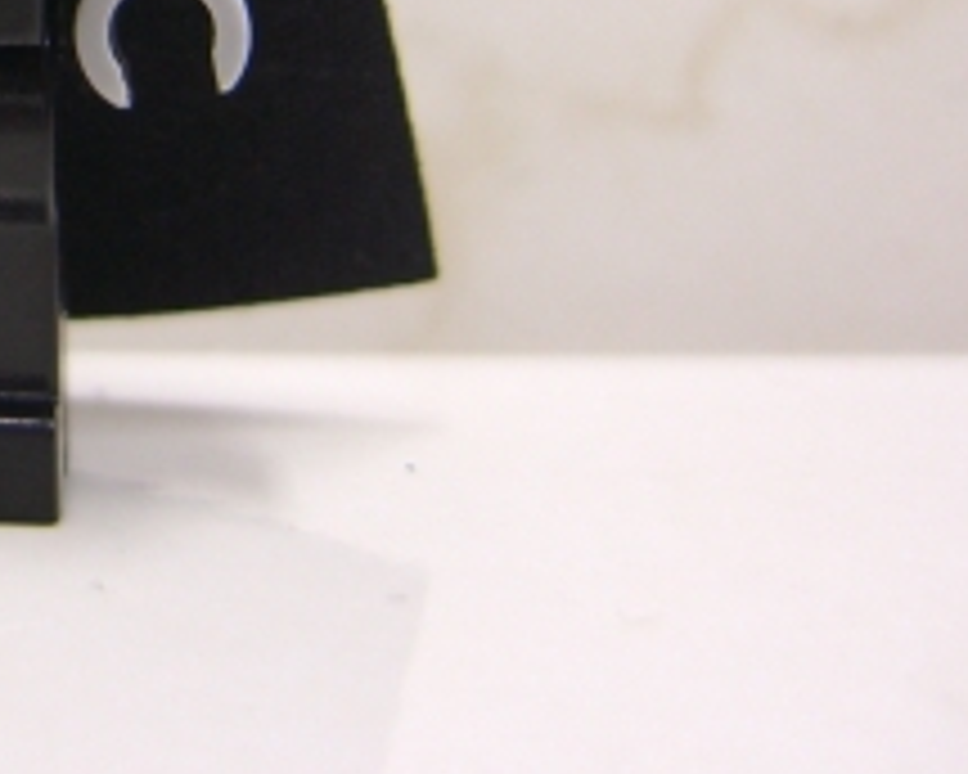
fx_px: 3008
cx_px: -207
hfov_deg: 17.4
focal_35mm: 105
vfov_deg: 14.1
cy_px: -216
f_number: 2.8
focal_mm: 7.9
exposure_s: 1/8
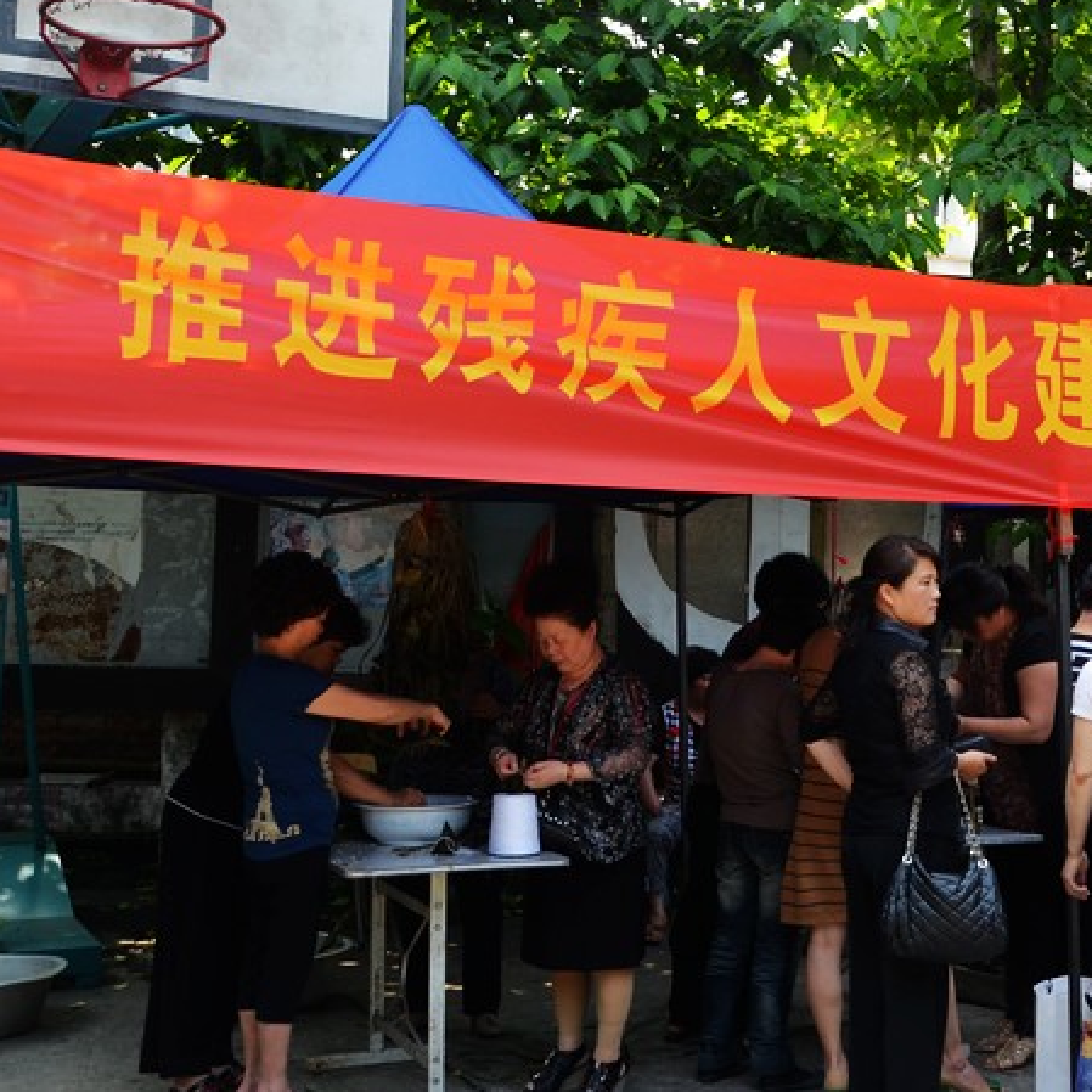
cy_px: 407
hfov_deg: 32.0
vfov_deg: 33.8
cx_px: 1034
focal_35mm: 50
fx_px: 1785
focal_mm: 18
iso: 200
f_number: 6.3
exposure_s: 1/160
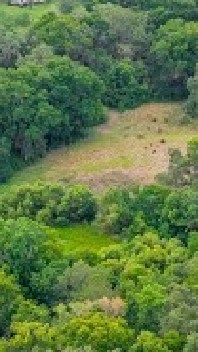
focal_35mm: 145
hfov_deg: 8.3
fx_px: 1354
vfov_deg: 14.8
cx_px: 209
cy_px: 240
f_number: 1.8
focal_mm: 8.67
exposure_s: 1/2000
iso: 280
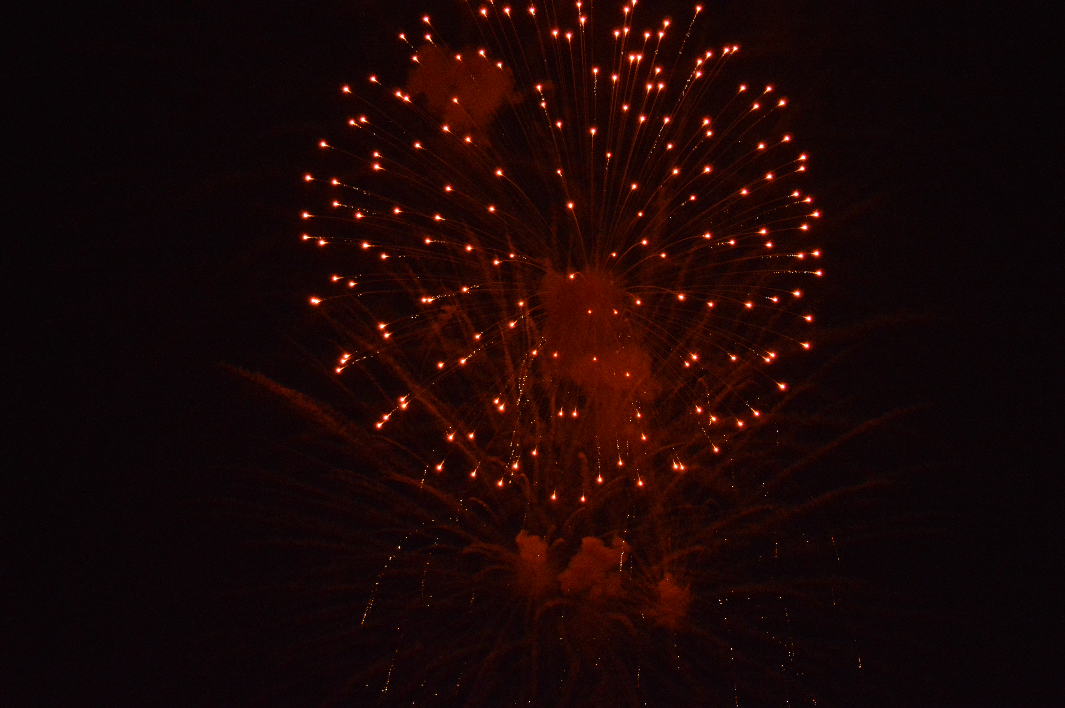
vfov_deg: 16.5
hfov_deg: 24.6
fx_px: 2438
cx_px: 532
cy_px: 354
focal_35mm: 82
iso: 3200
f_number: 4.5
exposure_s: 1/125
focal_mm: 55
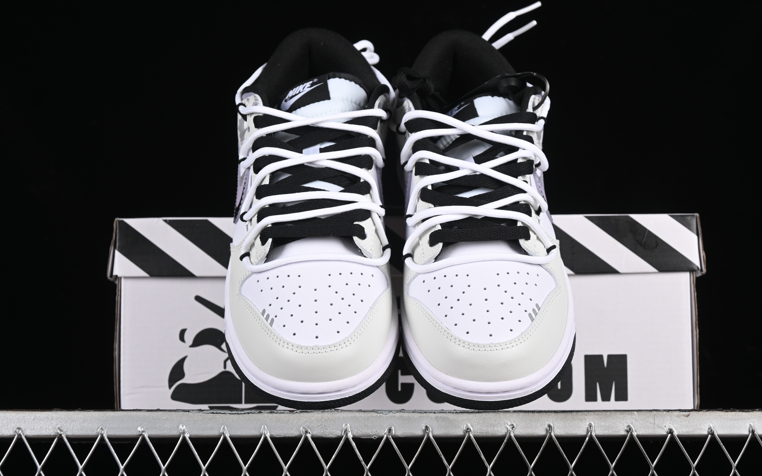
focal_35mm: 74
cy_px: 244
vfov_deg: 17.6
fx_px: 1537
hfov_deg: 27.9
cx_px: 378
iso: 160
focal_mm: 48
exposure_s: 1/160
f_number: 7.1
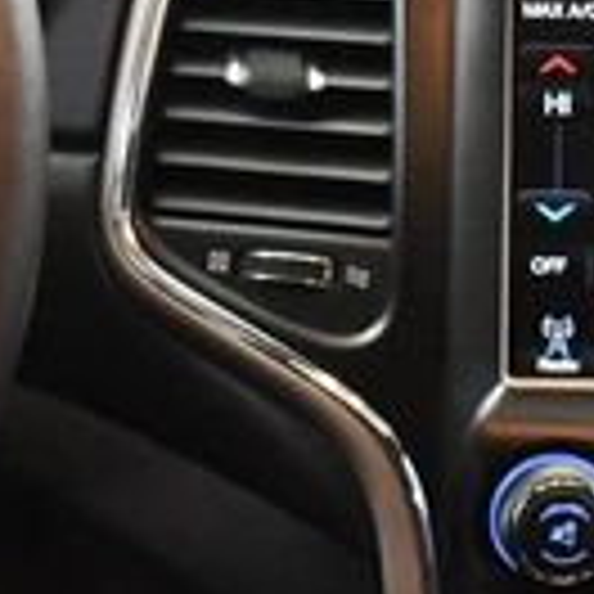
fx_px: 2893
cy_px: 286
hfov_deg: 11.6
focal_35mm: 149
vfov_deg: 11.7
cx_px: -50
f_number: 3.5
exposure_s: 1/60
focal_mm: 18
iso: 4000
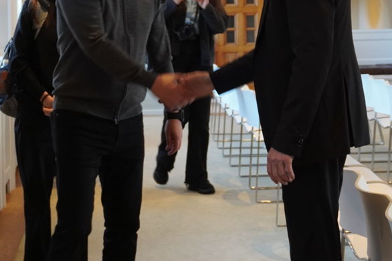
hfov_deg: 21.4
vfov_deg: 14.2
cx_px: 177
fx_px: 1036
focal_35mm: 95
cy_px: 22
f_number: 4.5
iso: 1250
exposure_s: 1/50
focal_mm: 29
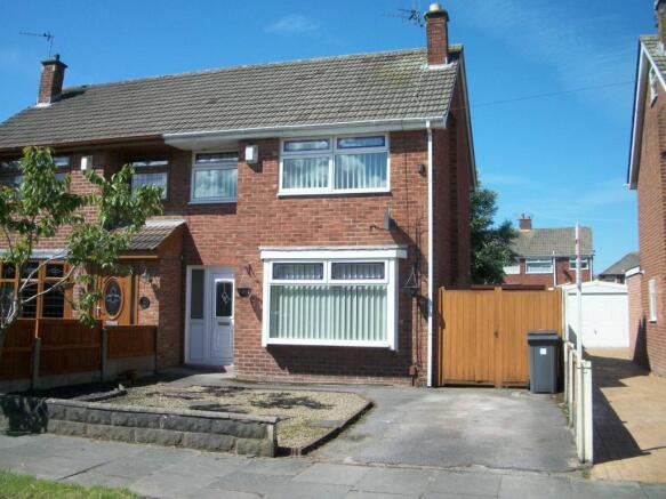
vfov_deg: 40.7
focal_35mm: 35
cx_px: 333
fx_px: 673
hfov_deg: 52.6
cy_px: 250
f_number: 8.8
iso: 80
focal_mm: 6.3
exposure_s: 1/160
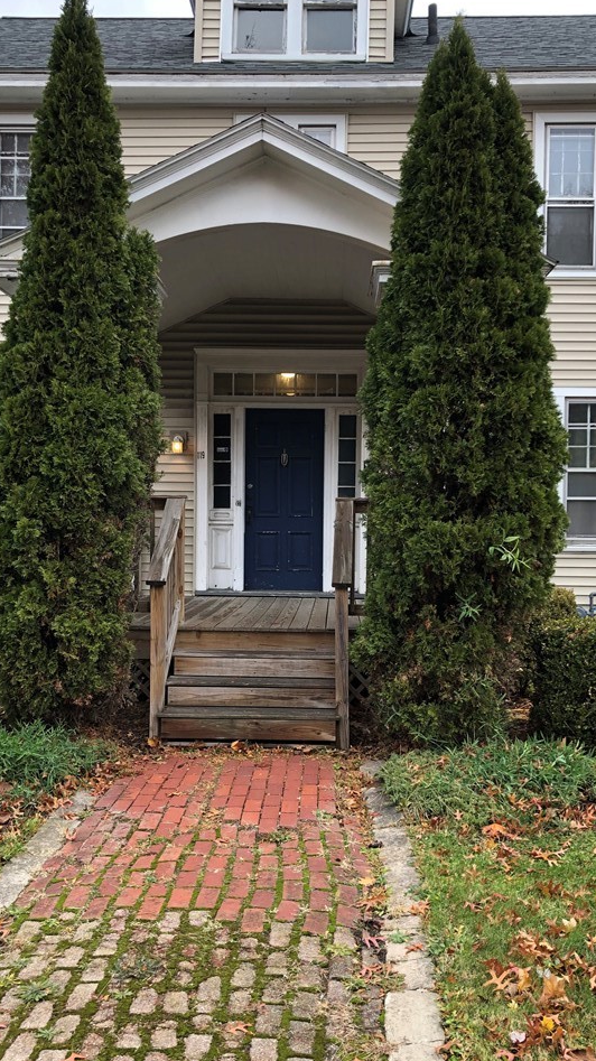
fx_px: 928
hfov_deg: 35.6
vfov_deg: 59.5
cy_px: 558
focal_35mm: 33
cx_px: 297
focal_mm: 3.99
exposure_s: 1/120
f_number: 1.8
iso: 32
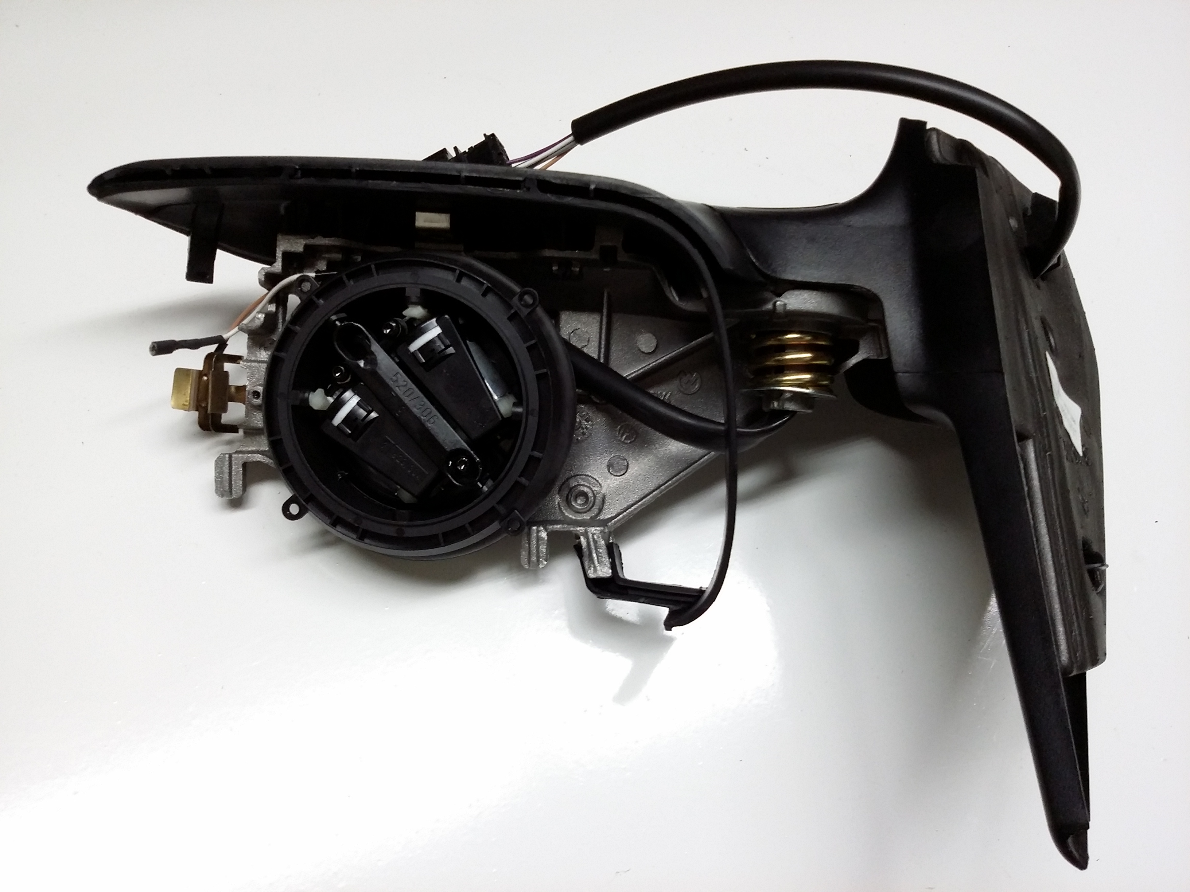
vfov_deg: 44.2
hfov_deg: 56.8
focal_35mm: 32
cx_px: 595
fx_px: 1100
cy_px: 446
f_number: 2.4
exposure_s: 1/30
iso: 100
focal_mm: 3.4
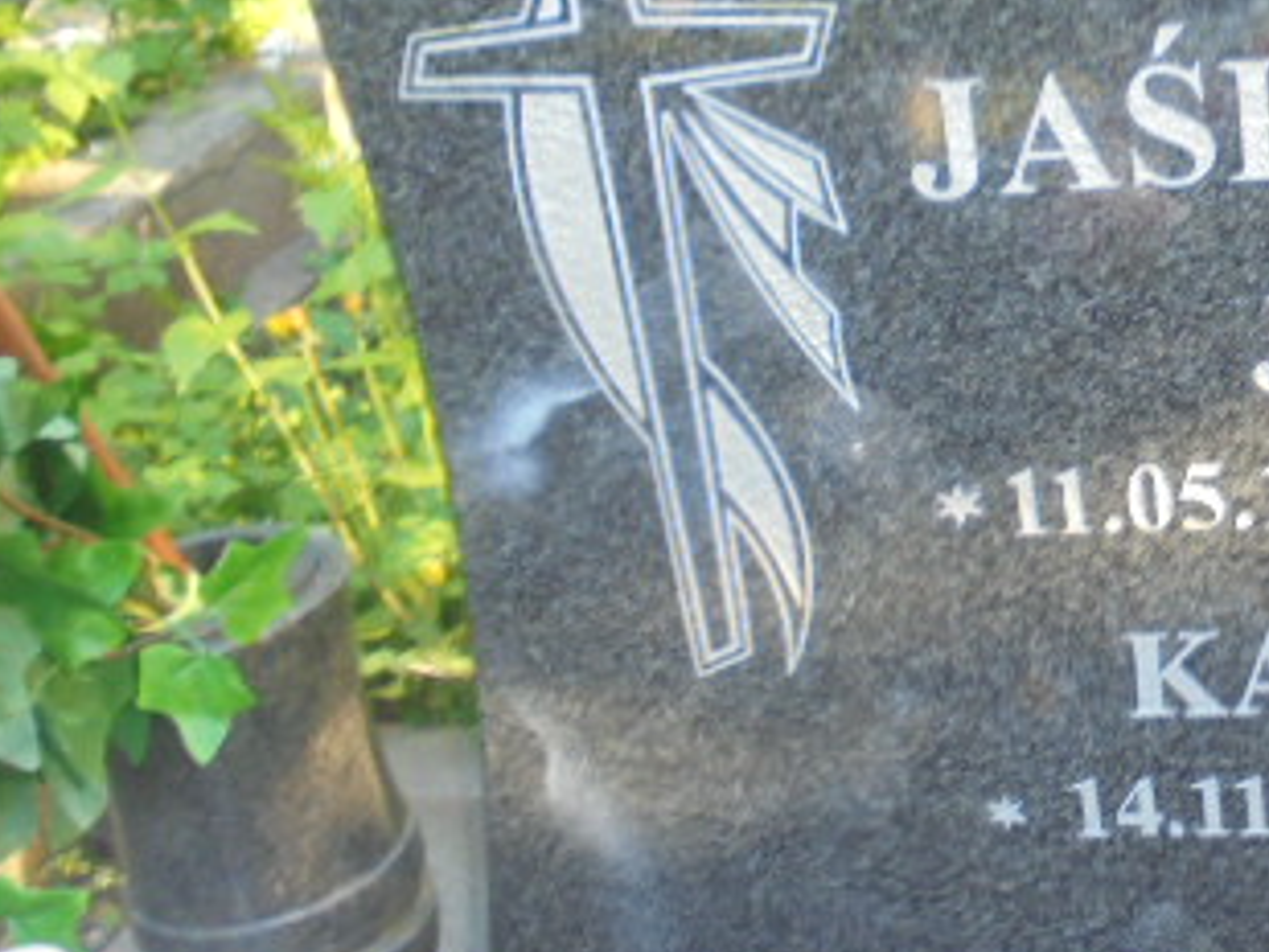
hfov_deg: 30.6
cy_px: 357
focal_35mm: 60
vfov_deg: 24.4
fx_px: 2200
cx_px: 1158
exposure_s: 1/30
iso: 100
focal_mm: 5.3
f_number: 3.7
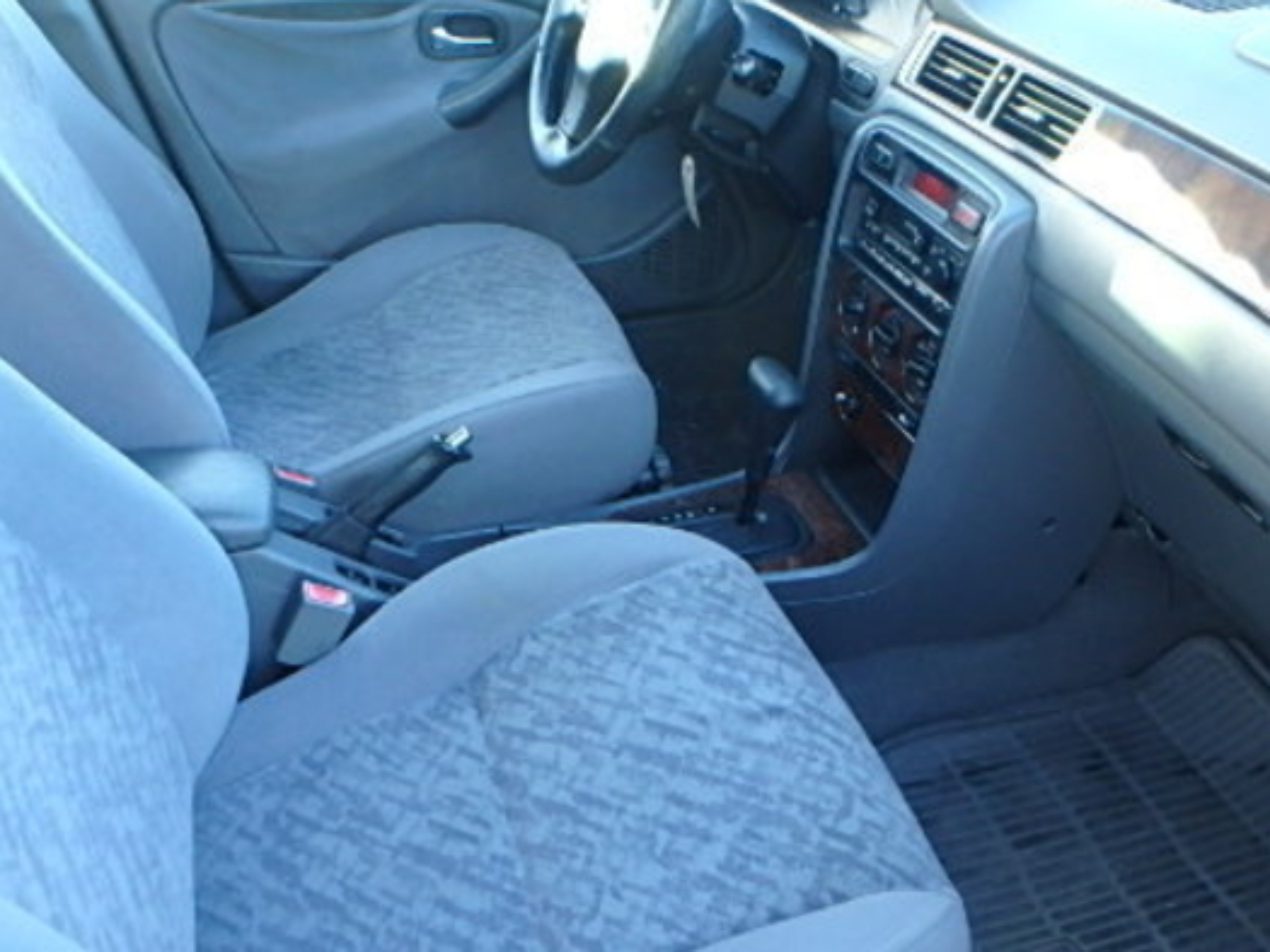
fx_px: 1174
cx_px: 576
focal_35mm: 32
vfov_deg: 43.7
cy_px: 614
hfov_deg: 56.7
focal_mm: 3.7
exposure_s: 1/30
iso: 250
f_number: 3.5
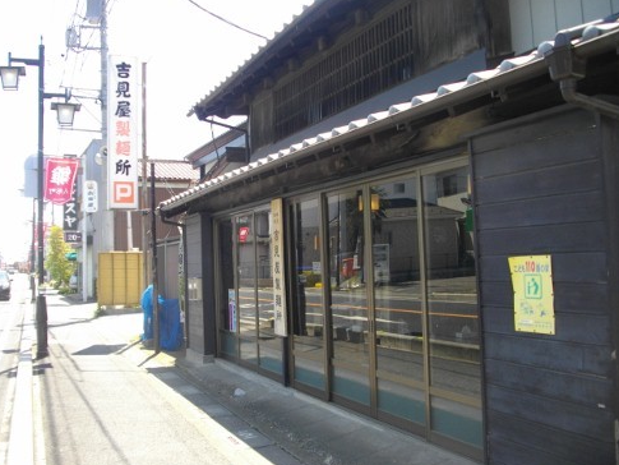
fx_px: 590
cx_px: 302
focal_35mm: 33
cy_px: 232
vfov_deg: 43.0
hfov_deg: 55.3
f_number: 2.9
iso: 100
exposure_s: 1/320
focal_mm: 5.7
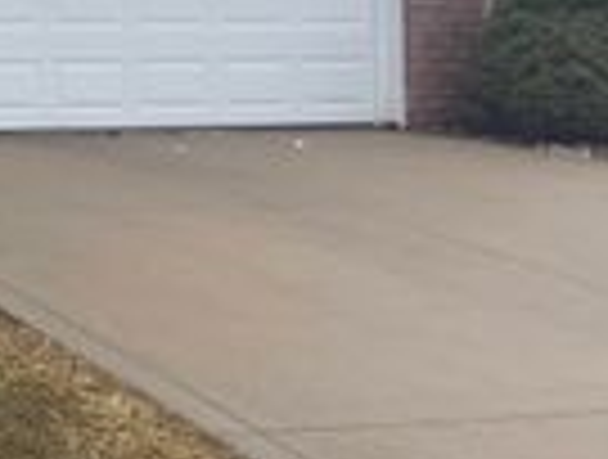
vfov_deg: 14.9
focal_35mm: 96
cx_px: -338
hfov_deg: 17.9
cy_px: -106
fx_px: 1691
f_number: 1.6
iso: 32
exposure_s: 1/1949
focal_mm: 4.2
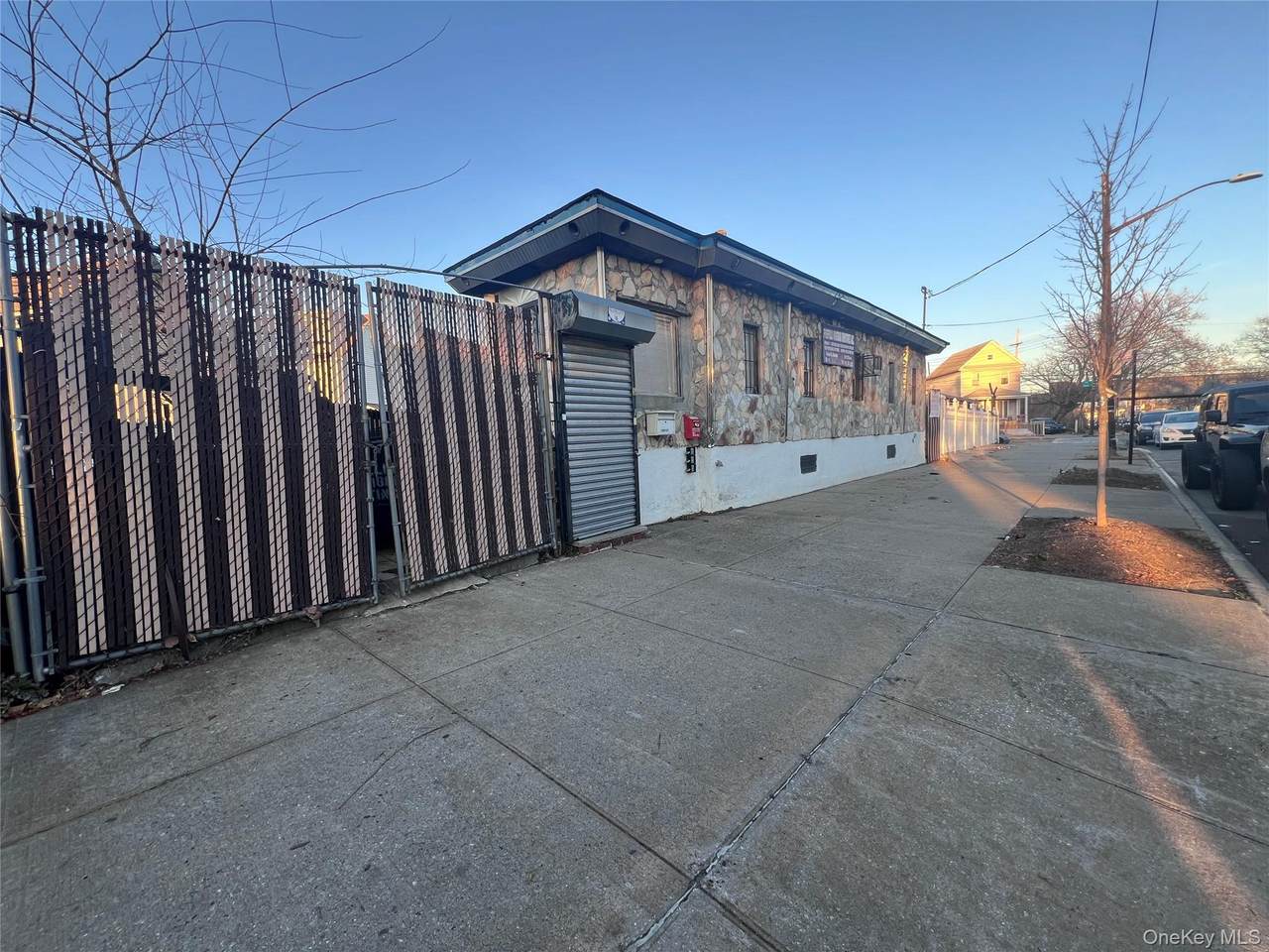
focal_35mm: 13
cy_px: 476
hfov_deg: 106.2
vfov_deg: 89.9
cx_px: 634
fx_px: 477
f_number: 1.8
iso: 32
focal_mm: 1.57
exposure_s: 1/99
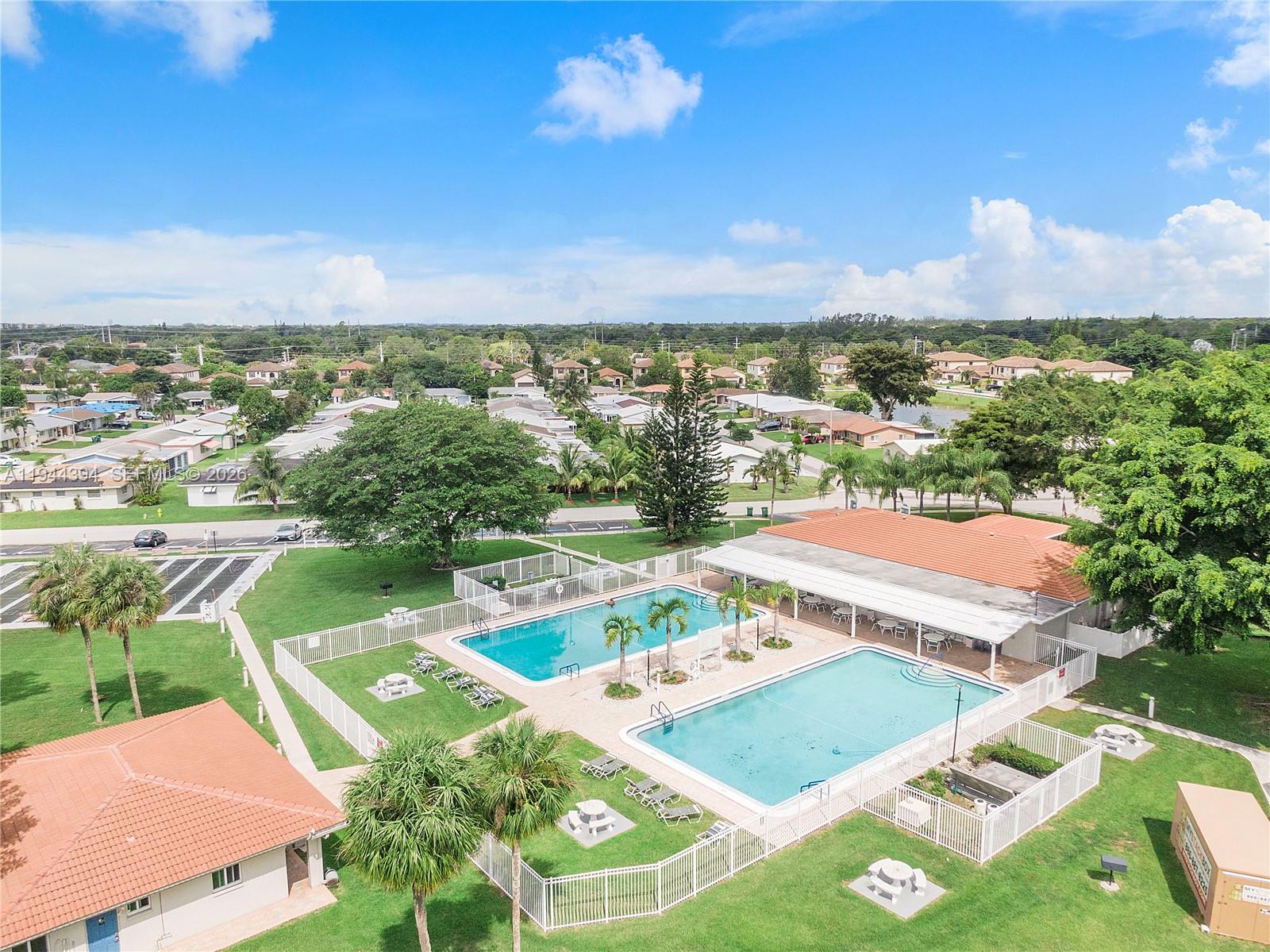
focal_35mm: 24
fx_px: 880
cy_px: 476
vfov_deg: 56.8
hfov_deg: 71.6
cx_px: 635
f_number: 2.8
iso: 100
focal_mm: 4.39
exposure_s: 1/2000
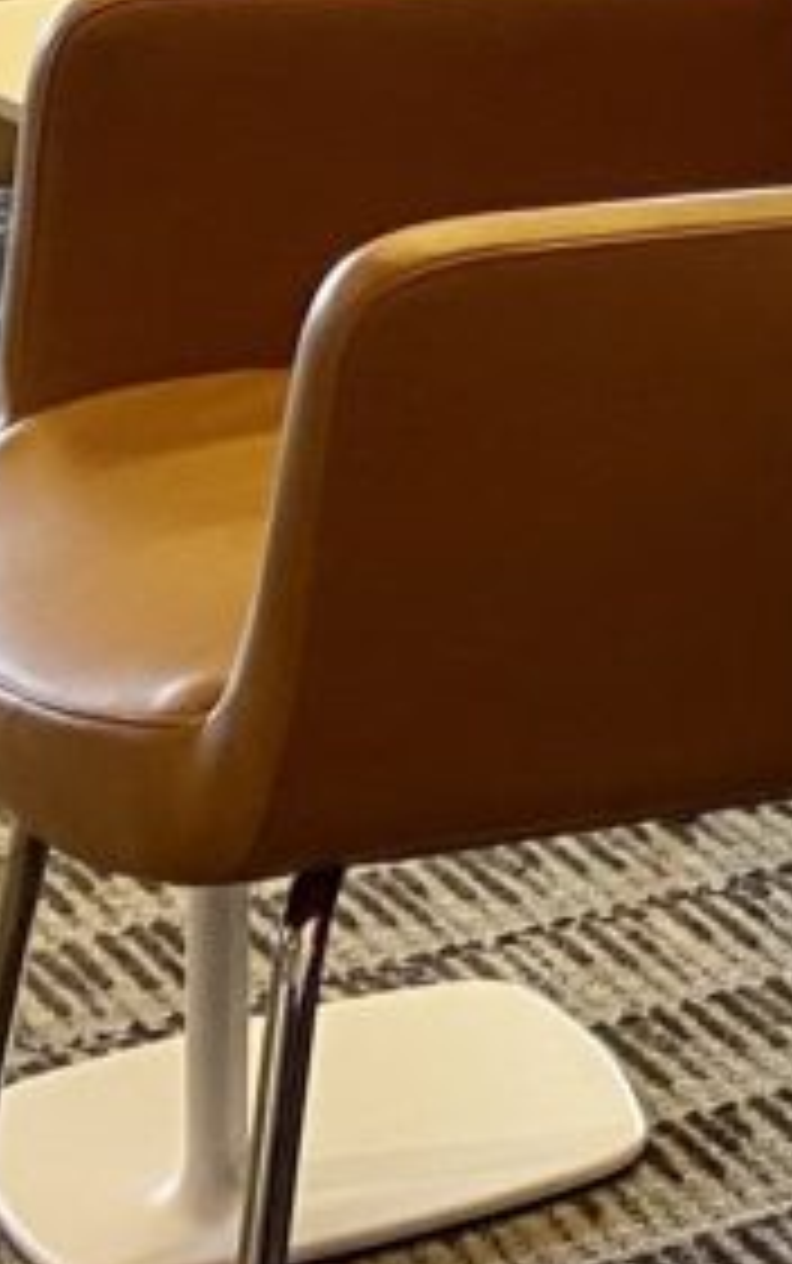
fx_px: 5069
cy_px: -906
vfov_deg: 13.0
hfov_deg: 7.7
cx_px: 2475
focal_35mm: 147
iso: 80
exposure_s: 1/60
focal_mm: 4.25
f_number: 1.8
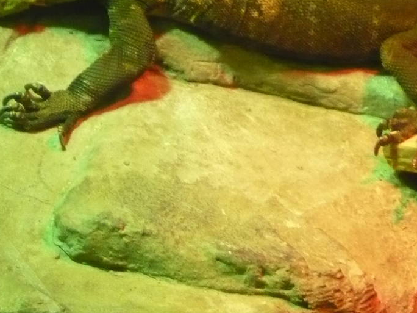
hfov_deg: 8.5
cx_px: 259
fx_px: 2819
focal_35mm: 234
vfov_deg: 6.3
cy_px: -21
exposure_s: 1/30
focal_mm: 16.5
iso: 800
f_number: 5.1
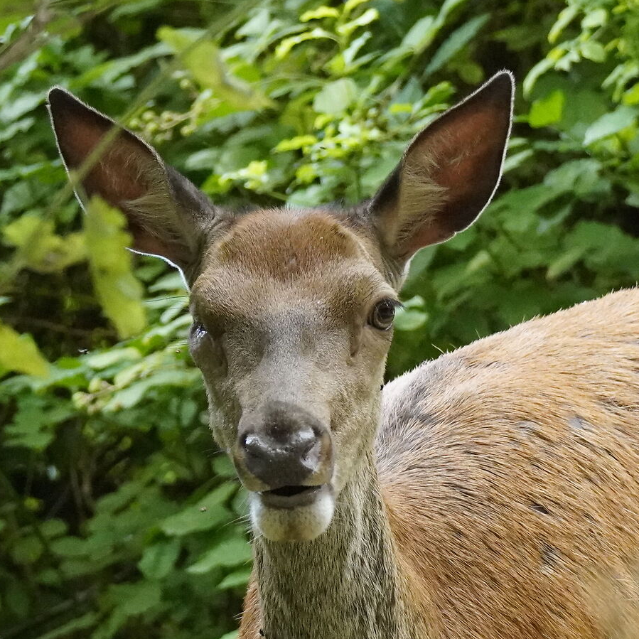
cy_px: 413
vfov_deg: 2.9
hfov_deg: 2.9
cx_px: 312
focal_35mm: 602
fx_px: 12575
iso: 6400
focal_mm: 177
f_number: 5.6
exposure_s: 1/320
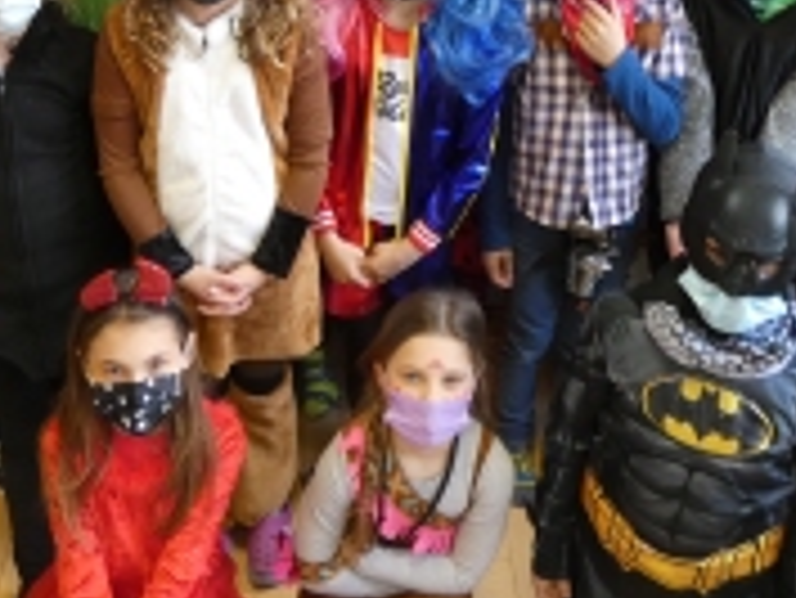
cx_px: 400
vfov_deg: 27.2
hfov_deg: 36.8
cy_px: 76
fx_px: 1197
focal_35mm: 52
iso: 400
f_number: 3
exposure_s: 1/80
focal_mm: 4.1
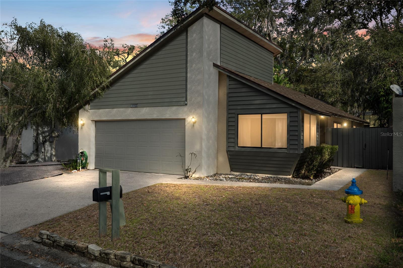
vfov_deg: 40.0
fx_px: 369
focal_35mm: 33
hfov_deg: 57.2
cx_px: 202
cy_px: 134
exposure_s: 1/80
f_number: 9
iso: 250
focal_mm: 33
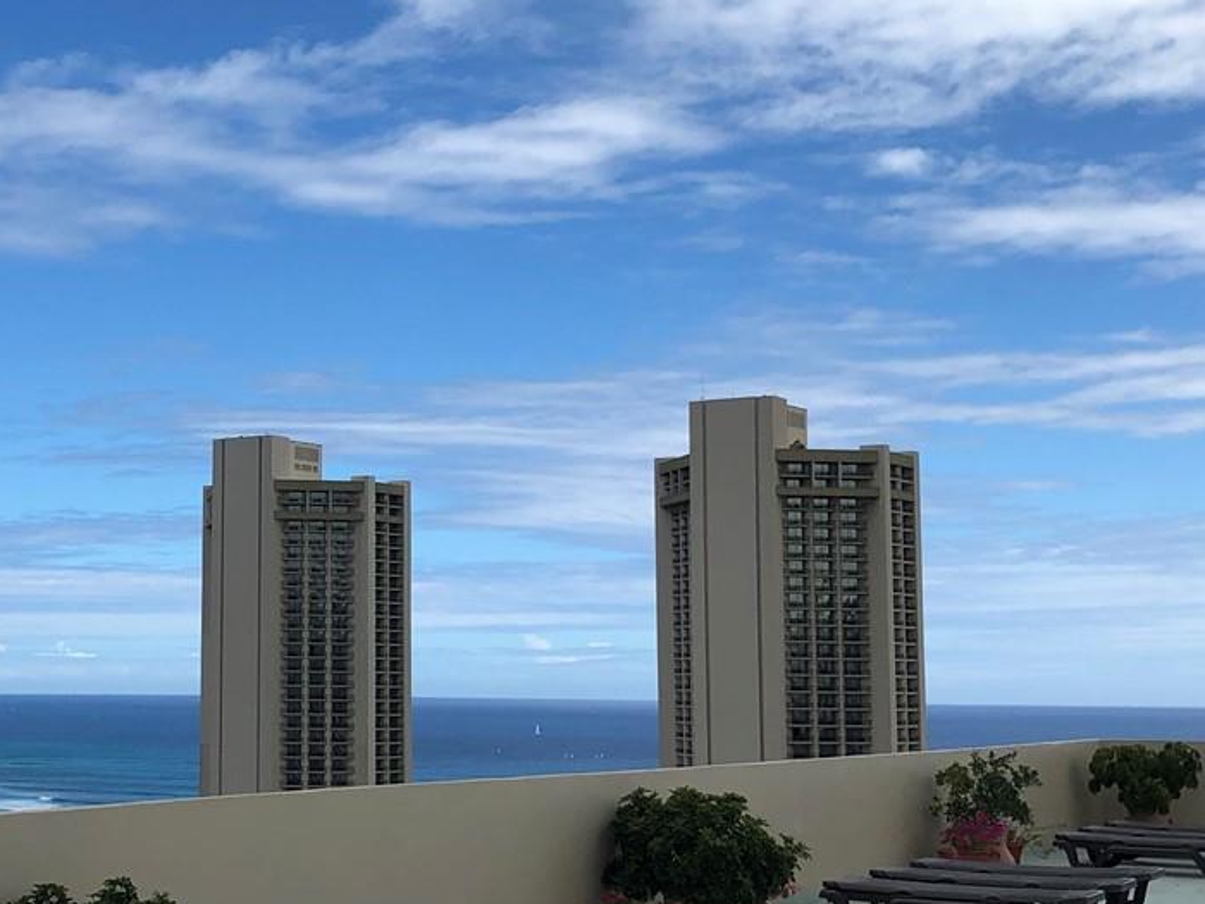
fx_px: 2228
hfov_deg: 29.6
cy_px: 441
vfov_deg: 22.9
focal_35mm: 64
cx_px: 243
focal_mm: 4
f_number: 1.8
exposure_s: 1/2825
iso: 20
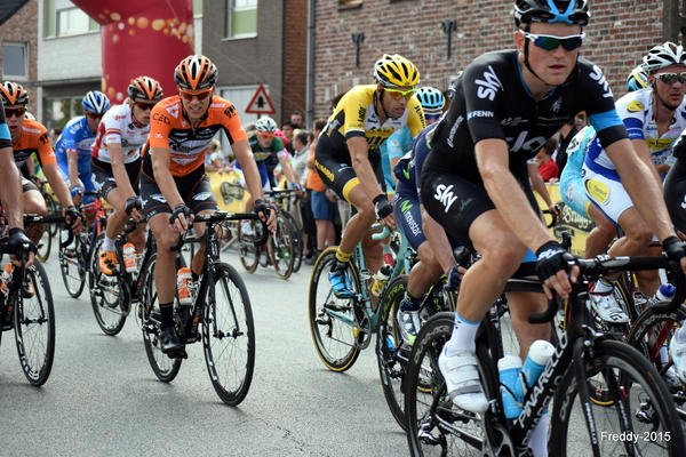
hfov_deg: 21.9
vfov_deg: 14.7
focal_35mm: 93
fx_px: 1772
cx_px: 343
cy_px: 228
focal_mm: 62
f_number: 4.5
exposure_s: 1/1250
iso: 400
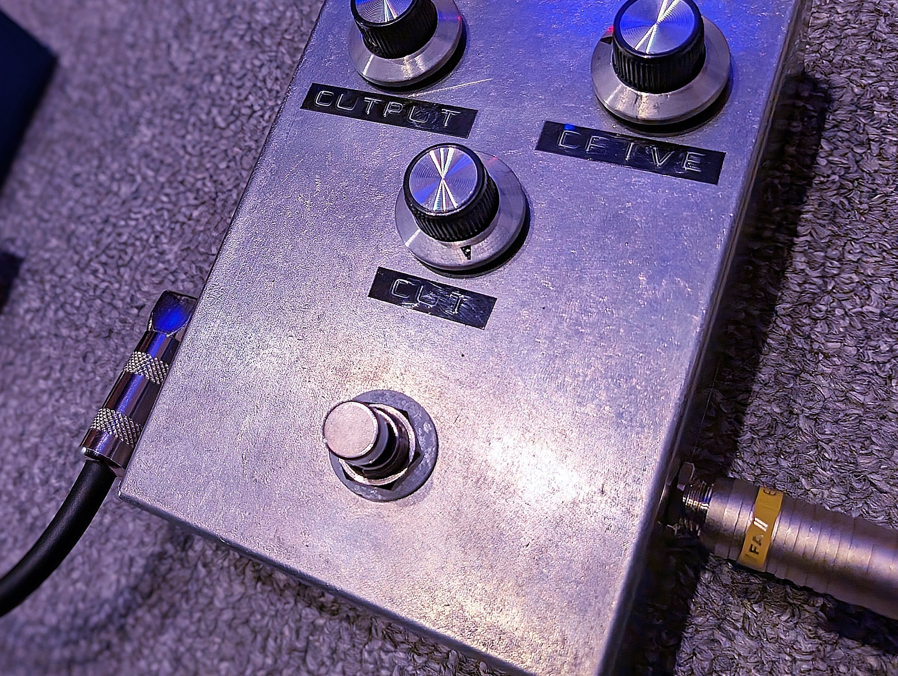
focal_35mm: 35
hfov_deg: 50.9
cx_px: 253
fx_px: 909
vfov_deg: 40.5
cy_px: 253
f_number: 1.68
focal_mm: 6.9
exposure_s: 1/33.3
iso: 58
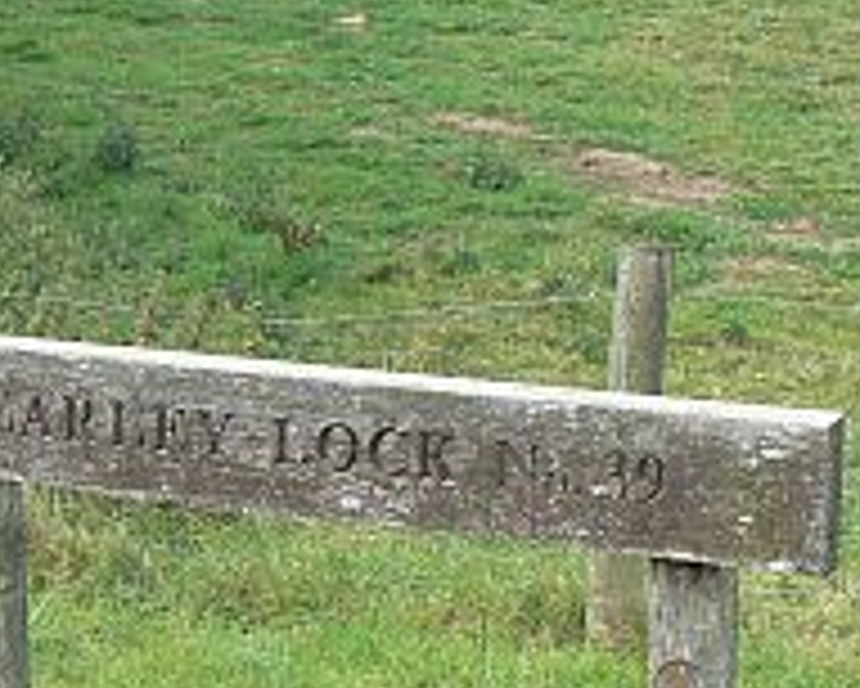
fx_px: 2623
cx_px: 261
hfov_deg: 18.5
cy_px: 441
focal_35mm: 103
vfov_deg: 14.9
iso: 80
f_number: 5.6
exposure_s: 1/160
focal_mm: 9.3
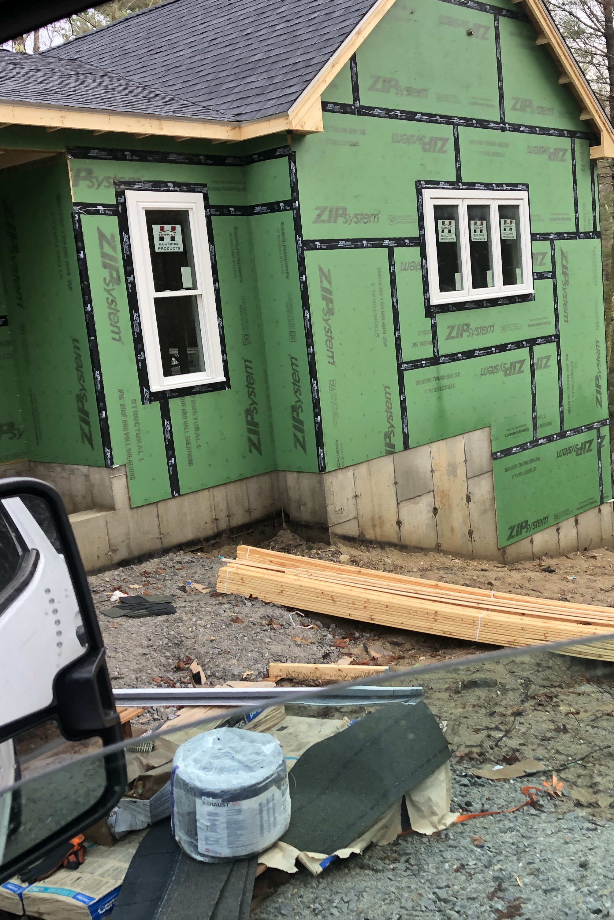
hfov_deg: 33.9
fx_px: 998
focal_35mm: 39
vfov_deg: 49.6
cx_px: 413
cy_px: 459
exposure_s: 1/60
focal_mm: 3.99
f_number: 1.8
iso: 32
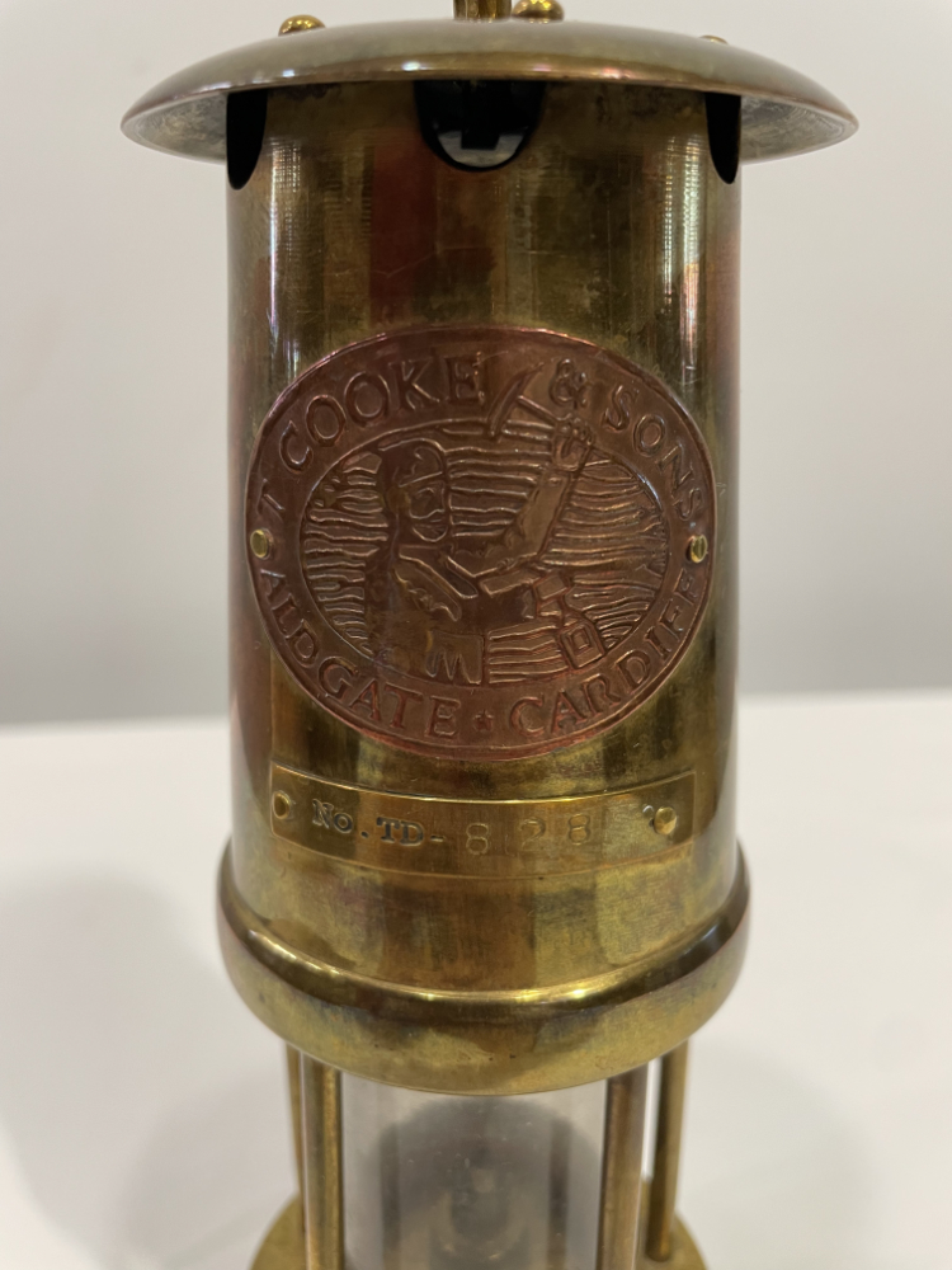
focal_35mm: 26
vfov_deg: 67.3
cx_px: 476
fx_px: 953
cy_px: 635
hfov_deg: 53.1
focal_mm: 4.2
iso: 100
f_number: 1.6
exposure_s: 1/50
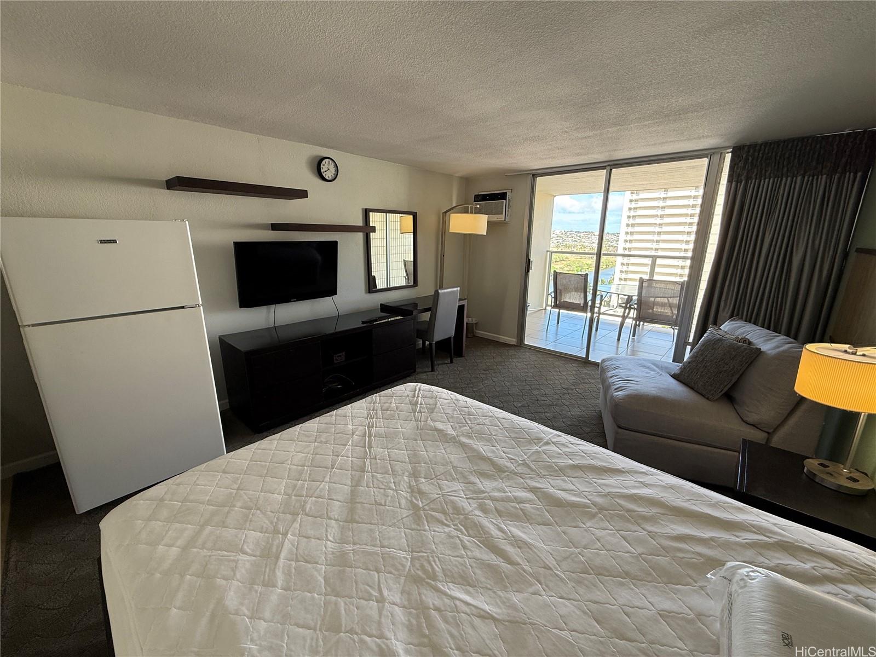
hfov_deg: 102.1
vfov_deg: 85.7
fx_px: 354
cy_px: 328
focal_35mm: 14
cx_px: 438
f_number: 2.2
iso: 80
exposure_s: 1/99
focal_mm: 2.22
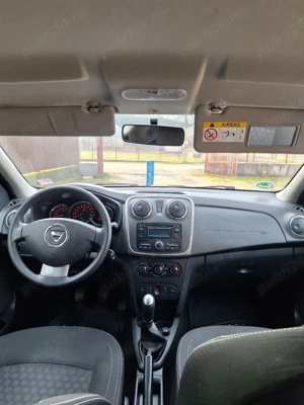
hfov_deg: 58.9
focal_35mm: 23
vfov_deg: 73.9
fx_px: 269
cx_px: 152
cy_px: 202
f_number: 1.8
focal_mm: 5.54
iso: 40
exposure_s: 1/108
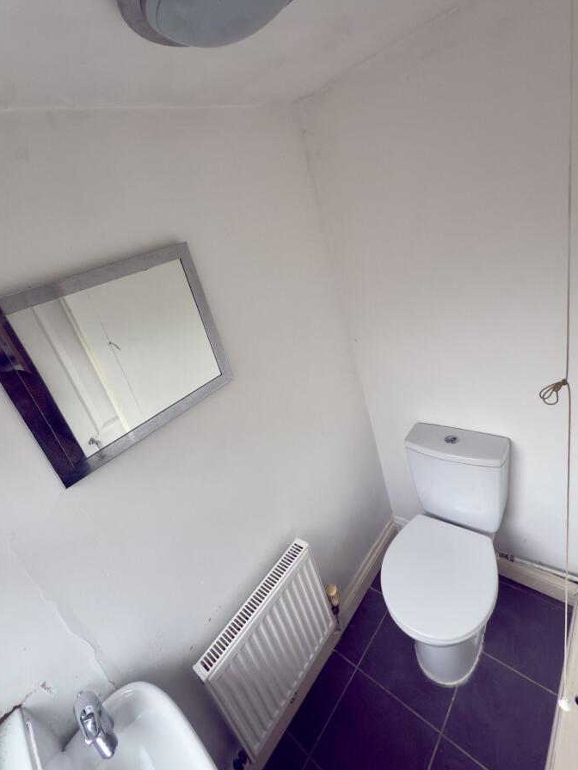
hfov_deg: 78.0
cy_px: 364
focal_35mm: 16
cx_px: 266
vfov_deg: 94.4
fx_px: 356
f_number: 2.2
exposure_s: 1/59
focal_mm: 2.22
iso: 64
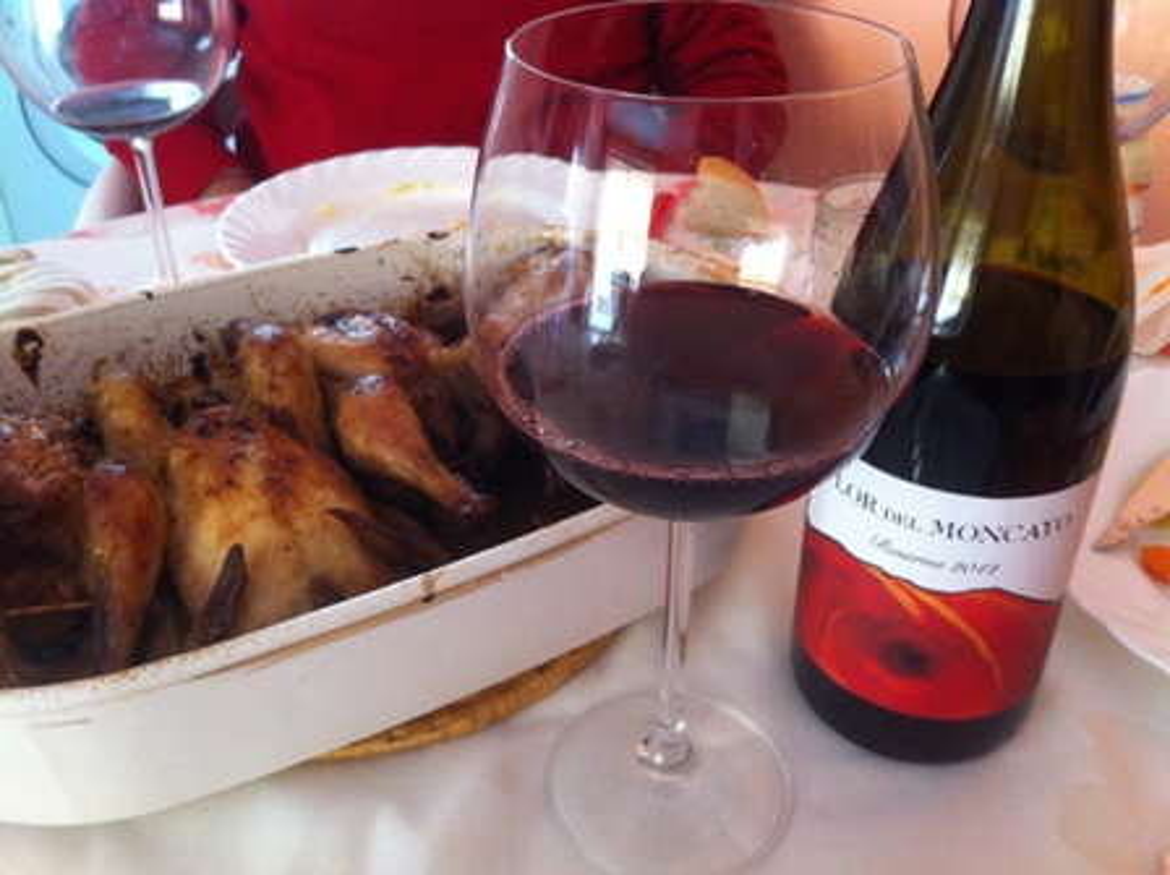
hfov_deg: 52.7
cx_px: 585
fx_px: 1182
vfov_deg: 40.6
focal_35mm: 35
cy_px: 438
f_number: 2.8
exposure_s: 1/15
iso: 200
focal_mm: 3.85
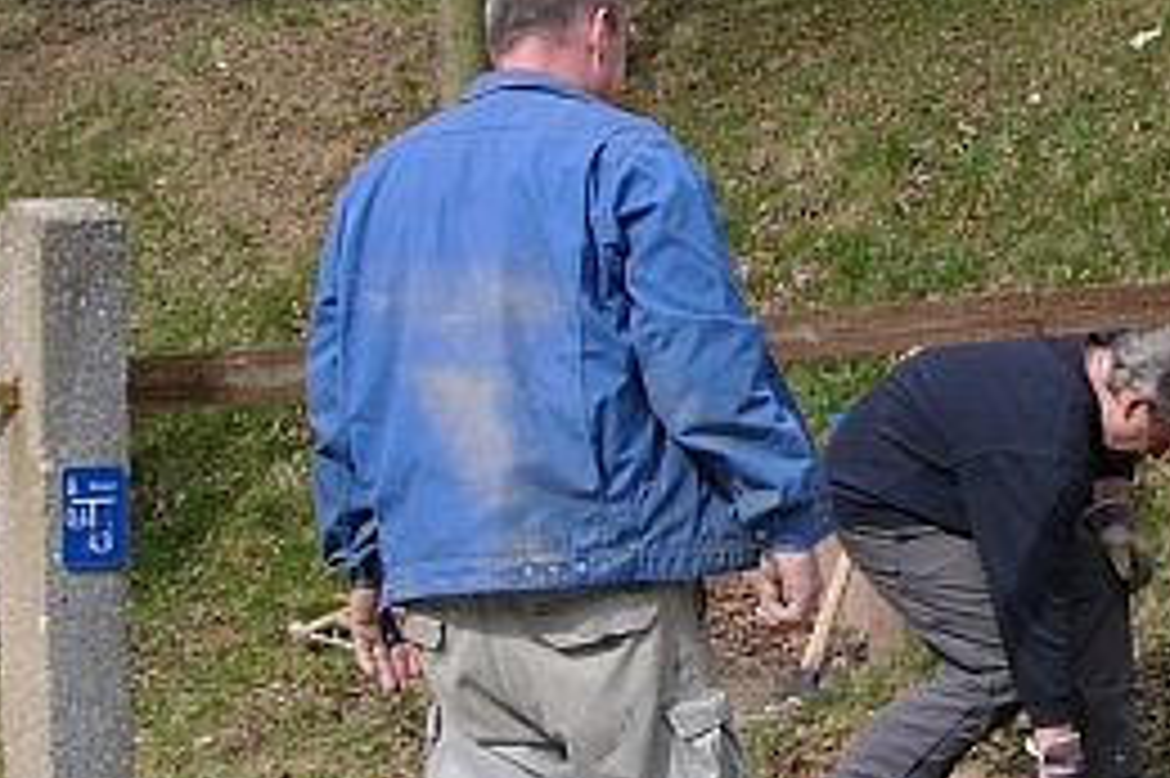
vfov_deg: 12.7
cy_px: 313
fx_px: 3508
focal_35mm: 108
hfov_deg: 18.6
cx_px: 1048
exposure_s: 1/640
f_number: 3.3
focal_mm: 6
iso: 50
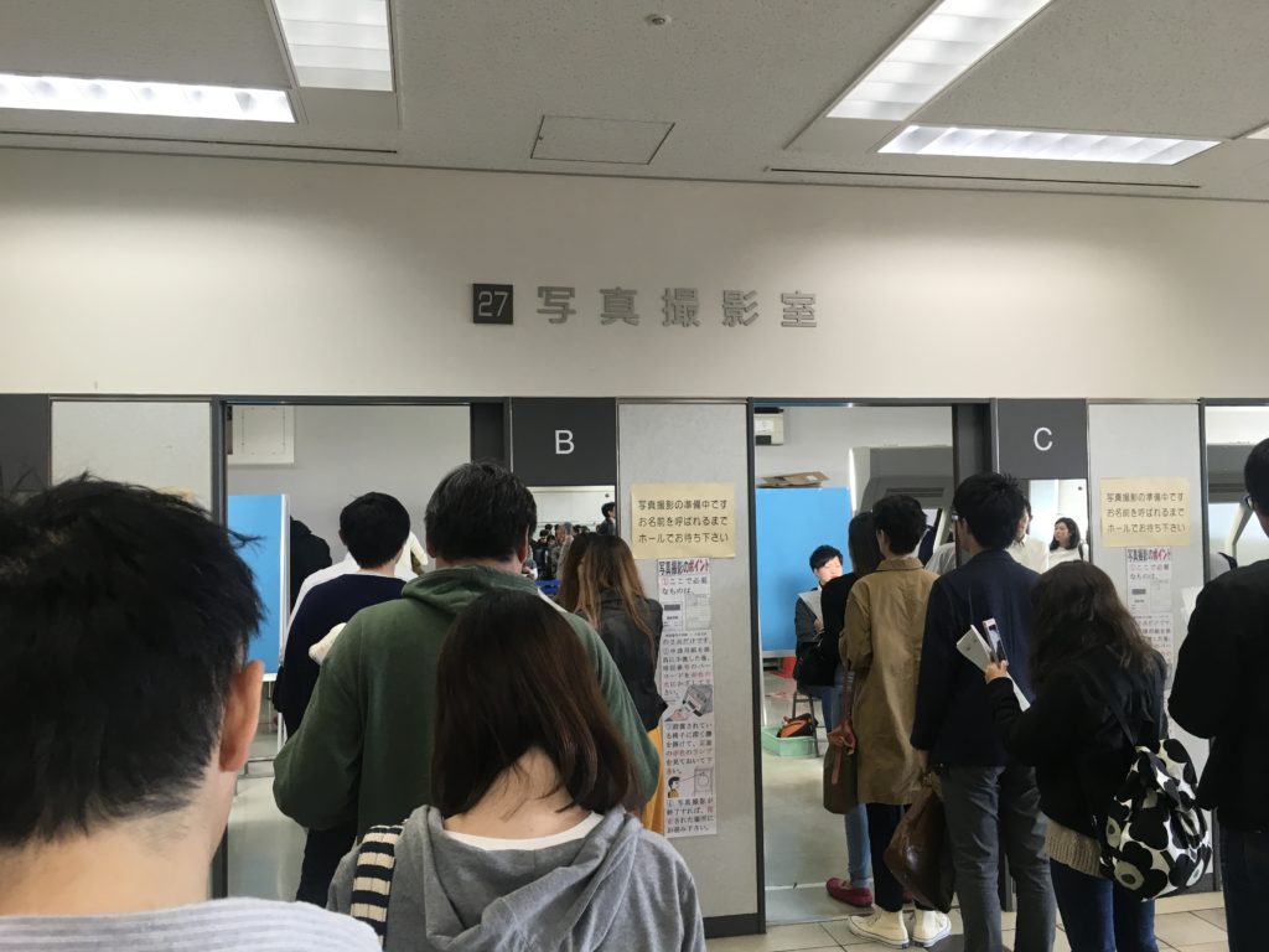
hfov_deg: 61.7
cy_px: 476
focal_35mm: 29
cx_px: 634
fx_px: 1063
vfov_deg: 48.2
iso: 32
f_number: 2.2
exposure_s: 1/30
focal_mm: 4.15
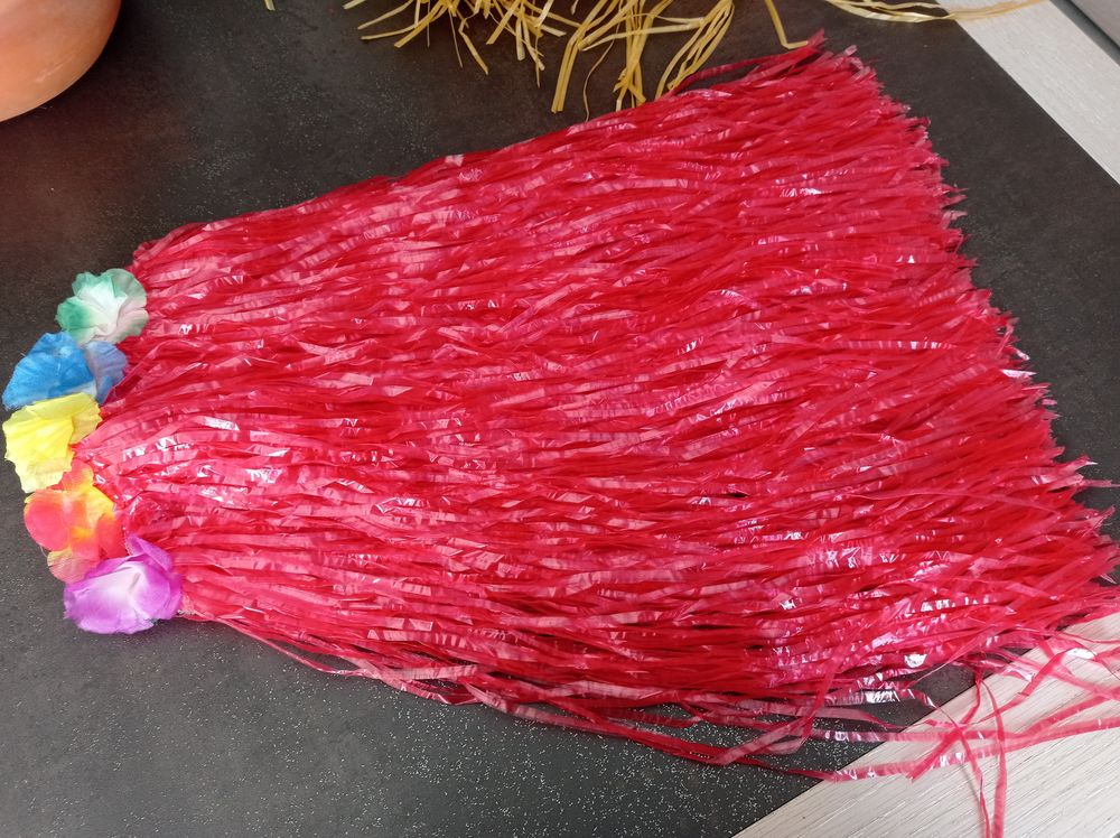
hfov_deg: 63.5
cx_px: 560
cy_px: 419
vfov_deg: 49.7
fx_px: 905
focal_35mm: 28
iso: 183
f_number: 1.79
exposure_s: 1/100
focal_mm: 4.74
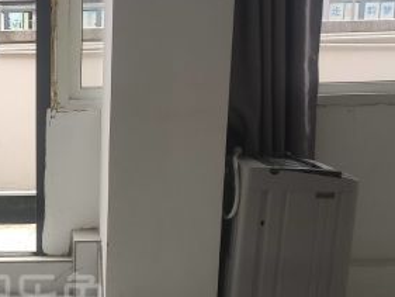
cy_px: 280
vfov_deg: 19.5
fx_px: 845
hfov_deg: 25.0
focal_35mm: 74
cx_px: -7
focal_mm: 4.77
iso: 151
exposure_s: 1/120
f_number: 1.75
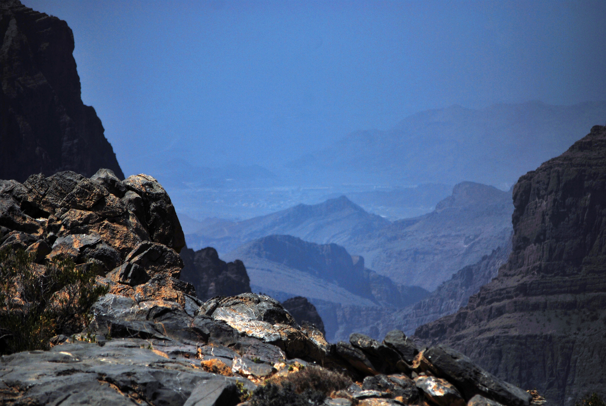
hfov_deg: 10.1
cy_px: 203
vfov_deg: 6.8
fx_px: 3412
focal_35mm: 202
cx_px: 303
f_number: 5
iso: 100
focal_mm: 135
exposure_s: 1/4000
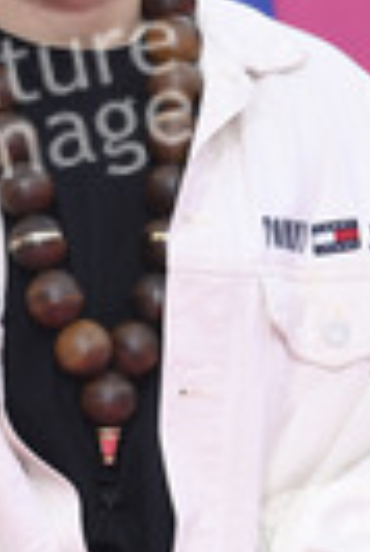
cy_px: 328
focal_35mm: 480
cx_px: 100
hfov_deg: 2.9
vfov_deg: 4.3
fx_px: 7380
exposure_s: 1/250
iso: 250
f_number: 6.3
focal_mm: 160
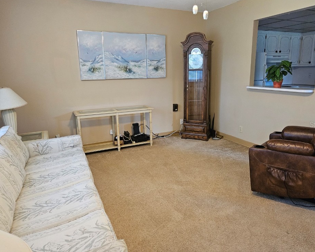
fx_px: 233
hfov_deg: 68.0
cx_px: 167
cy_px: 124
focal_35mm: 25
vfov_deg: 56.8
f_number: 1.8
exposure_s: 1/120
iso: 800
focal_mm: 5.4
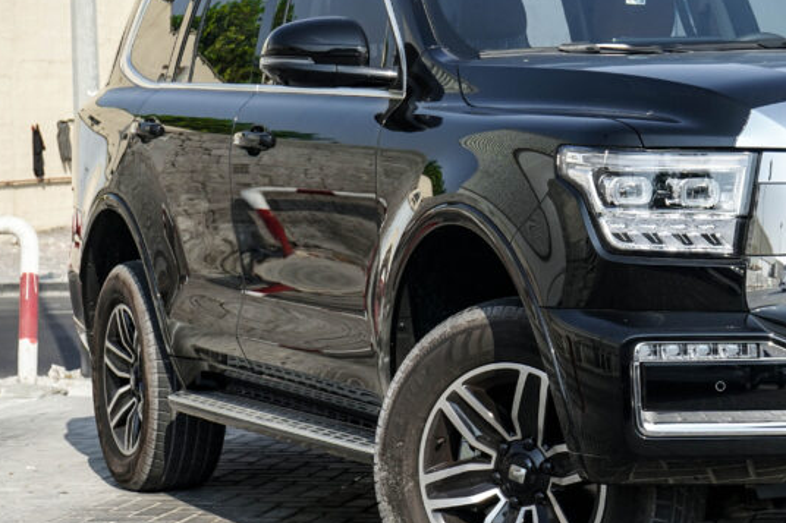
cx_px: 658
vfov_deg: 12.8
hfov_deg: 18.9
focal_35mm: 107
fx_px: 2335
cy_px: 222
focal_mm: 56
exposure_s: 1/500
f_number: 9
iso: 320
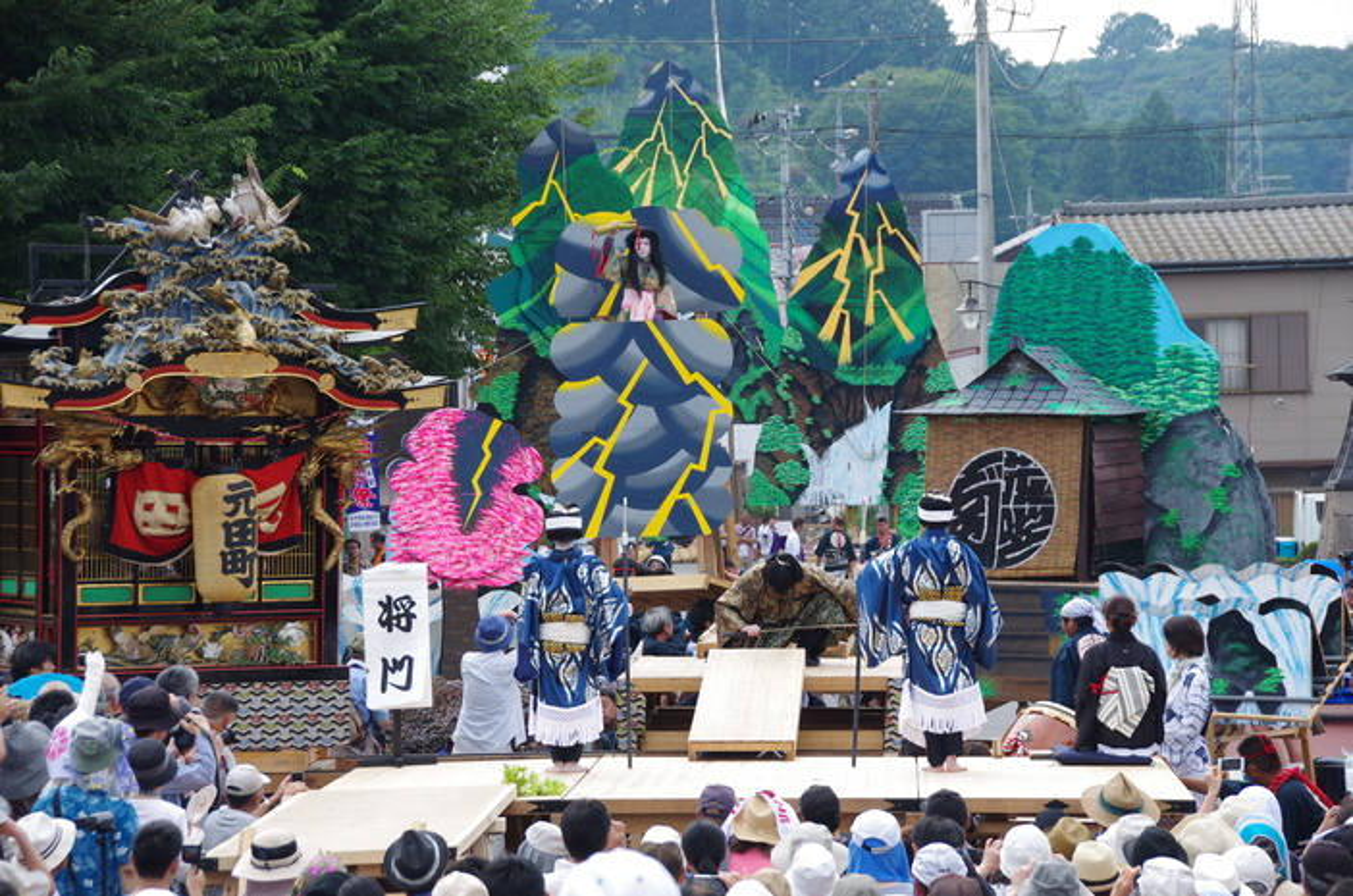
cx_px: 676
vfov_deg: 10.3
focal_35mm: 132
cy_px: 448
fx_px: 4951
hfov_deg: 15.6
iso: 400
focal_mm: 88
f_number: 7.1
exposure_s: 1/400
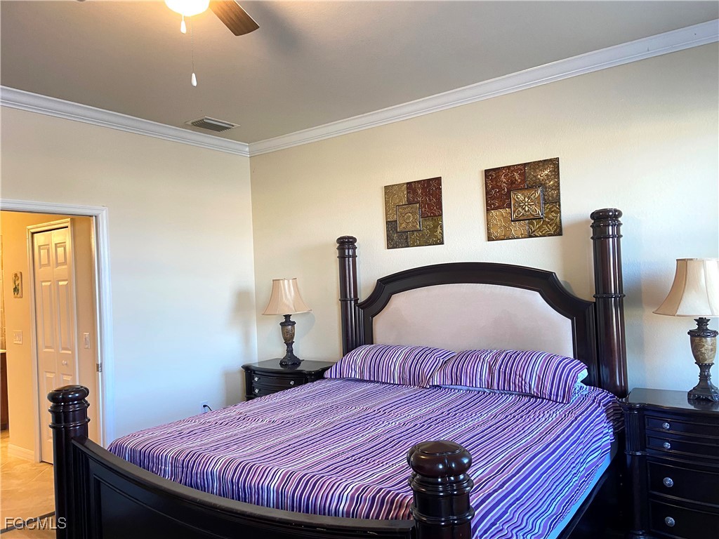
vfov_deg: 53.1
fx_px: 540
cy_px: 270
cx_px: 360
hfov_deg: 67.3
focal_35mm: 26
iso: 200
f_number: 1.8
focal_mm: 4.25
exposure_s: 1/60
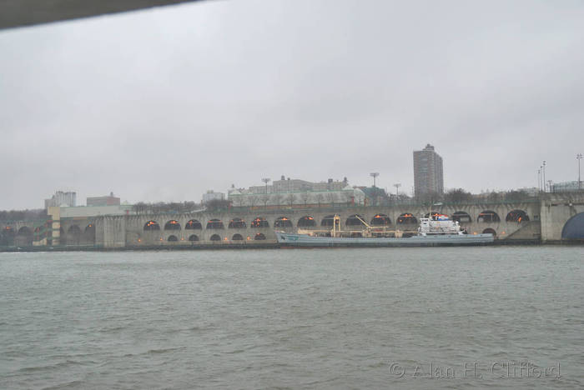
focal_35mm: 39
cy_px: 195
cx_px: 292
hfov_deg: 49.5
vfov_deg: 34.3
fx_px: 633
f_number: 4
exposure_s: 1/200
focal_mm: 26
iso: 360
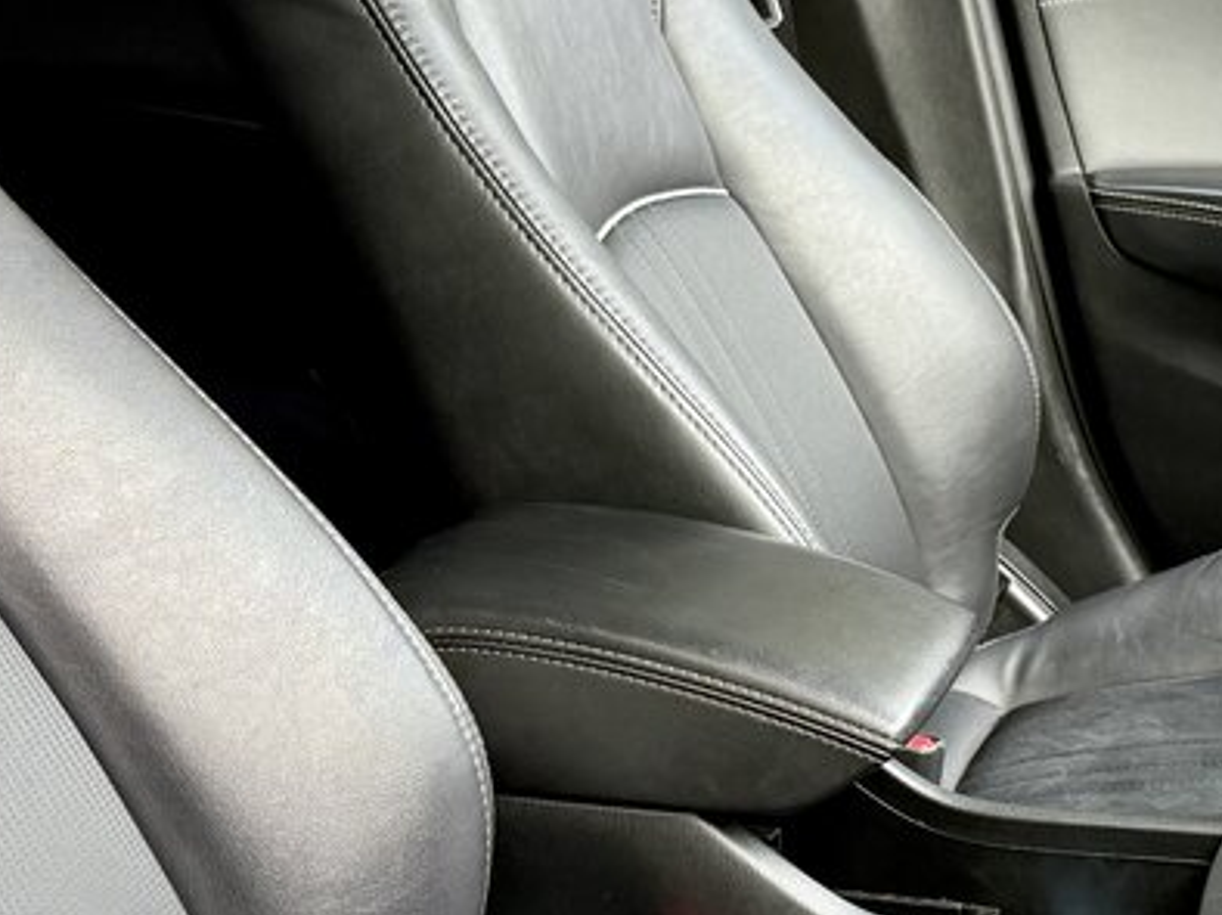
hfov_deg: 24.6
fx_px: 2752
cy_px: 493
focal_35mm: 78
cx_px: 996
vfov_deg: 18.9
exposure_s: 1/235
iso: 200
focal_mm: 6.76
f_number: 1.78
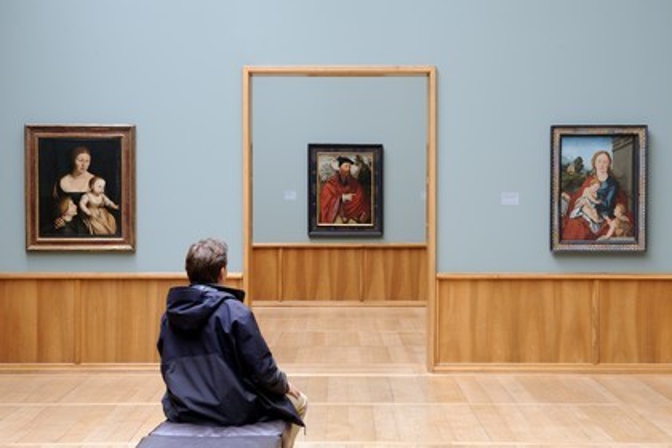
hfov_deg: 32.4
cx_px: 336
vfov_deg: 21.9
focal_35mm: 62
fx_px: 1157
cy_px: 224
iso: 200
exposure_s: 1/1.25
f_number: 10
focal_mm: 62
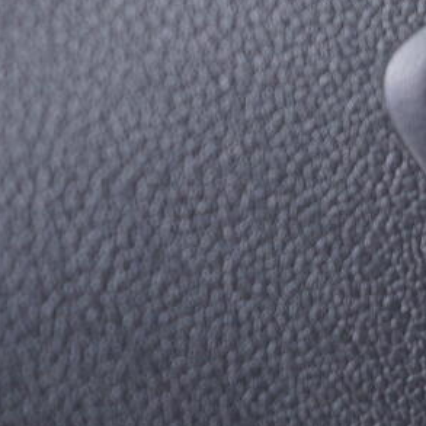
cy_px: 198
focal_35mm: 107
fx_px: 1490
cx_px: 589
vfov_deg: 16.3
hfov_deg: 15.3
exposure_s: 1/40
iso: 640
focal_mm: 24
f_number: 2.8
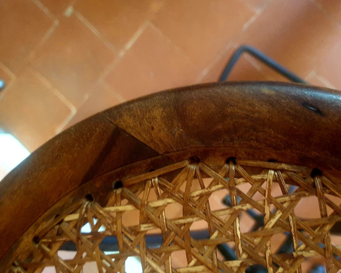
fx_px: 373
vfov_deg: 39.7
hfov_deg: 49.0
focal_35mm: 37
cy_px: 180
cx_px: 190
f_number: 1.5
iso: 250
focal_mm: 4.3
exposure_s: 1/13
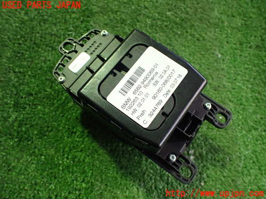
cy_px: 100
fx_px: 231
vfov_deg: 46.8
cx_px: 133
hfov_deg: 60.0
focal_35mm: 30
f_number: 2.3
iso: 800
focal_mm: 5.4
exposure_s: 1/80
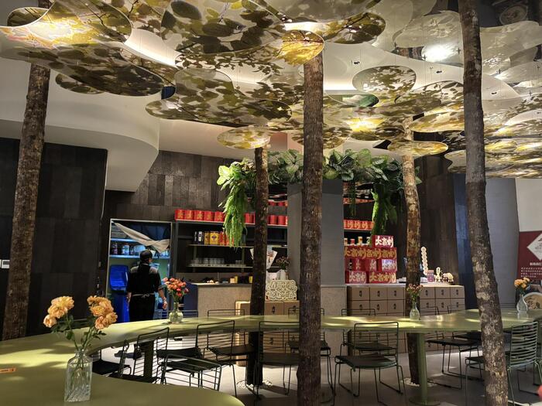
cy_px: 203
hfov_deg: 67.3
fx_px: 407
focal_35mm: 26
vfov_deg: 53.1
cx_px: 271
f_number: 1.6
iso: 500
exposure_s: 1/40
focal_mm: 5.96
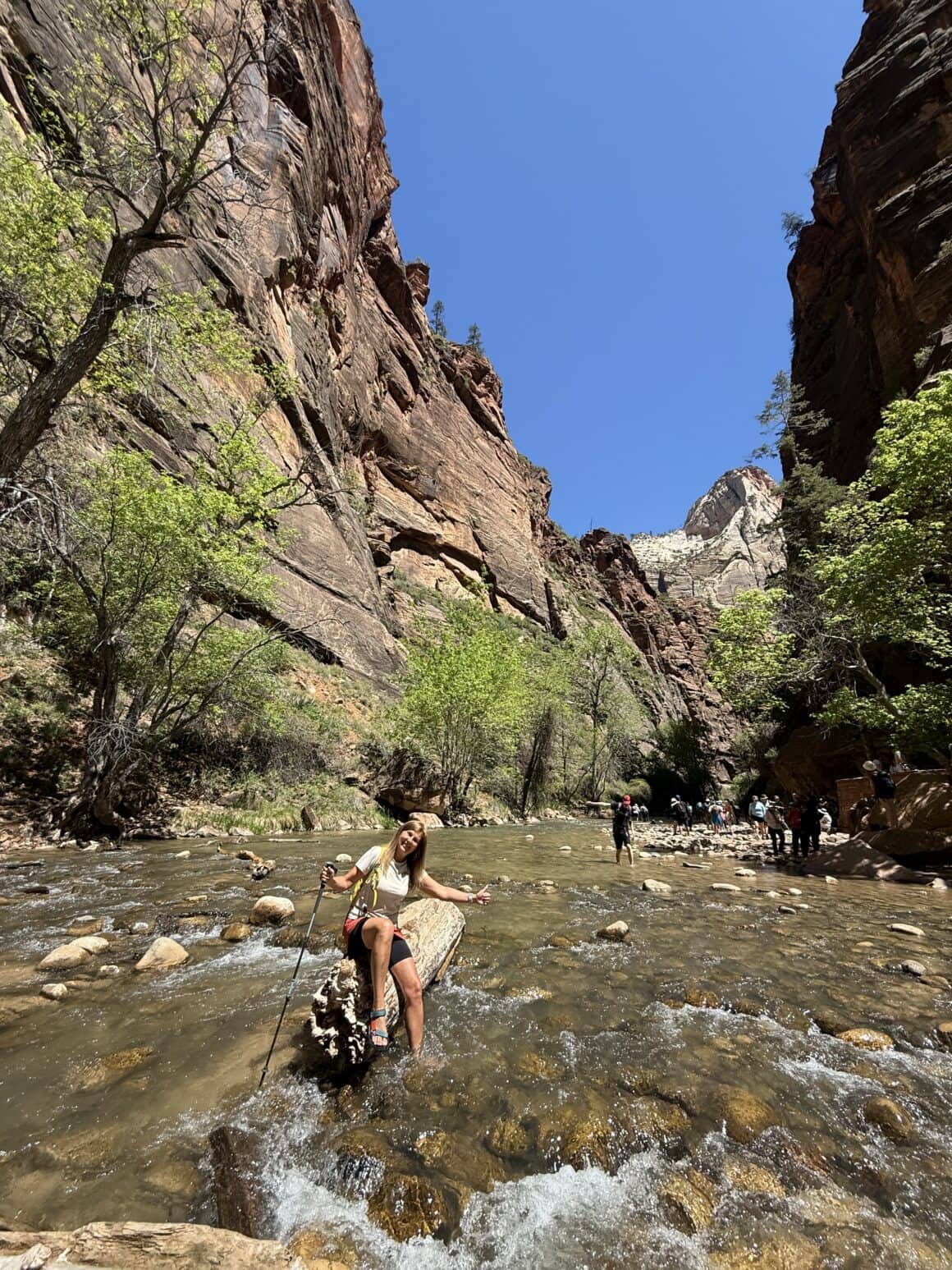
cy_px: 635
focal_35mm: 14
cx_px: 476
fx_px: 513
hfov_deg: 85.7
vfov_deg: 102.1
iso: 50
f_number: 2.2
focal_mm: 2.22
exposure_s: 1/1125
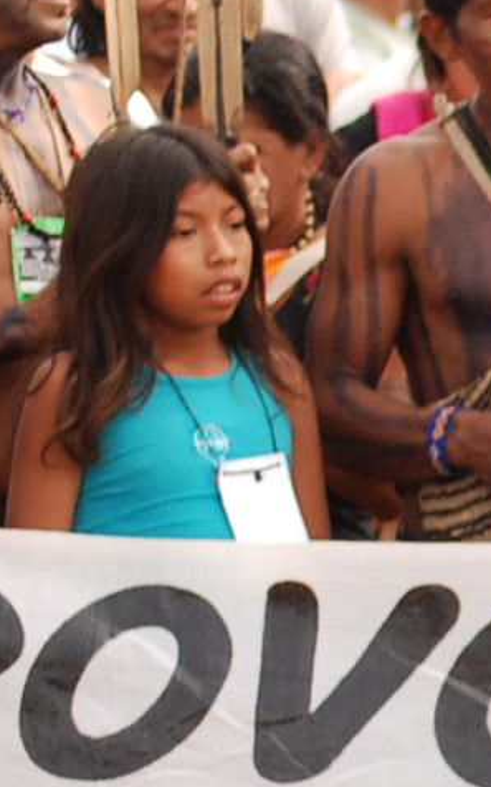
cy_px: 632
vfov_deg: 4.8
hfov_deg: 3.0
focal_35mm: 436
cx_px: 1321
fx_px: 9346
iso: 500
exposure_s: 1/400
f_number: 5
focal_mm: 70
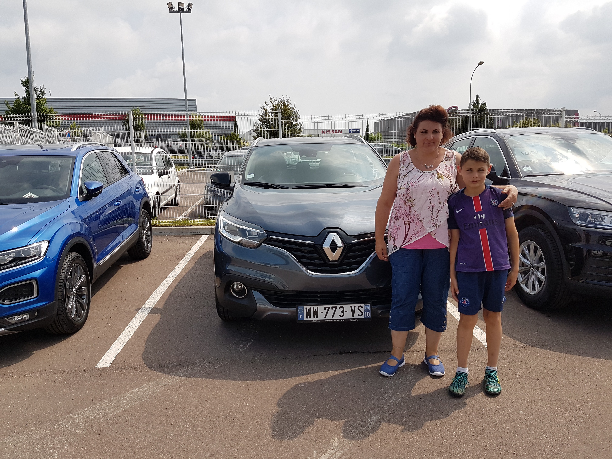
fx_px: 460
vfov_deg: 53.1
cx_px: 306
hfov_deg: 67.3
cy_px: 230
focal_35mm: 26
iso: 40
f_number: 1.7
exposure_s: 1/2368
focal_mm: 4.2
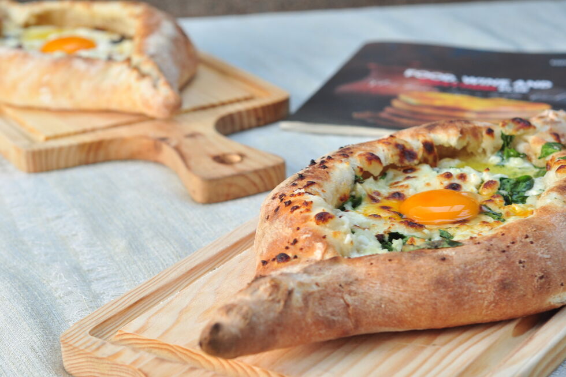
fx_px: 1179
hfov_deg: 27.0
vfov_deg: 18.2
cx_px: 283
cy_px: 188
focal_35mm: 75
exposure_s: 1/100
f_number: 5
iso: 250
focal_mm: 50
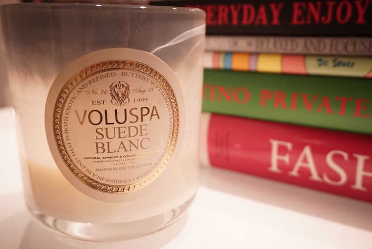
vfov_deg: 36.9
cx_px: 186
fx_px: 372
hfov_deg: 53.1
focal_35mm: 36
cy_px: 124
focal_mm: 24
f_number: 4.5
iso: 3200
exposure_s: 1/50
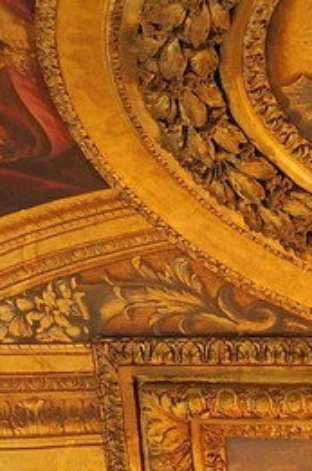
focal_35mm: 270
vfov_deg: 7.1
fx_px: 3524
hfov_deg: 5.0
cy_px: 1191
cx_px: 438
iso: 200
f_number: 11
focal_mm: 44
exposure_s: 6
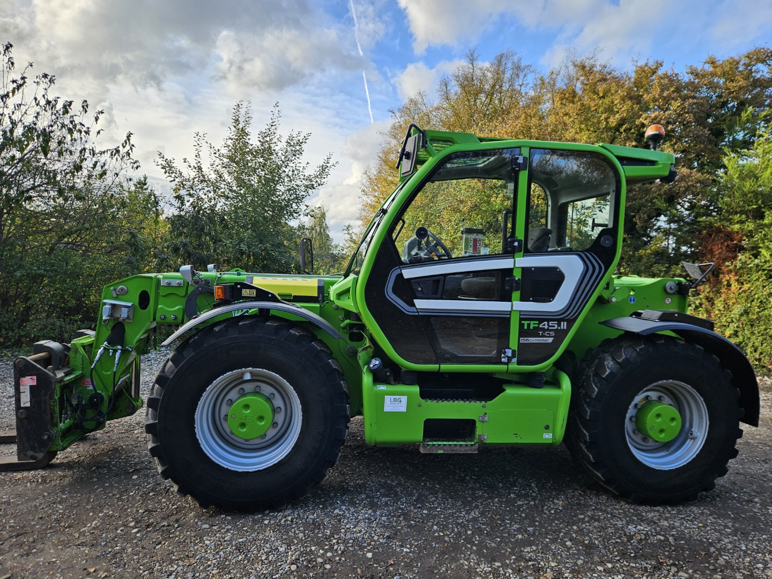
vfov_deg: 58.9
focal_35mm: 23
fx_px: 513
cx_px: 386
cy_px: 290
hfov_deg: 73.9
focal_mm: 5.4
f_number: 1.8
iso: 25
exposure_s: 1/286
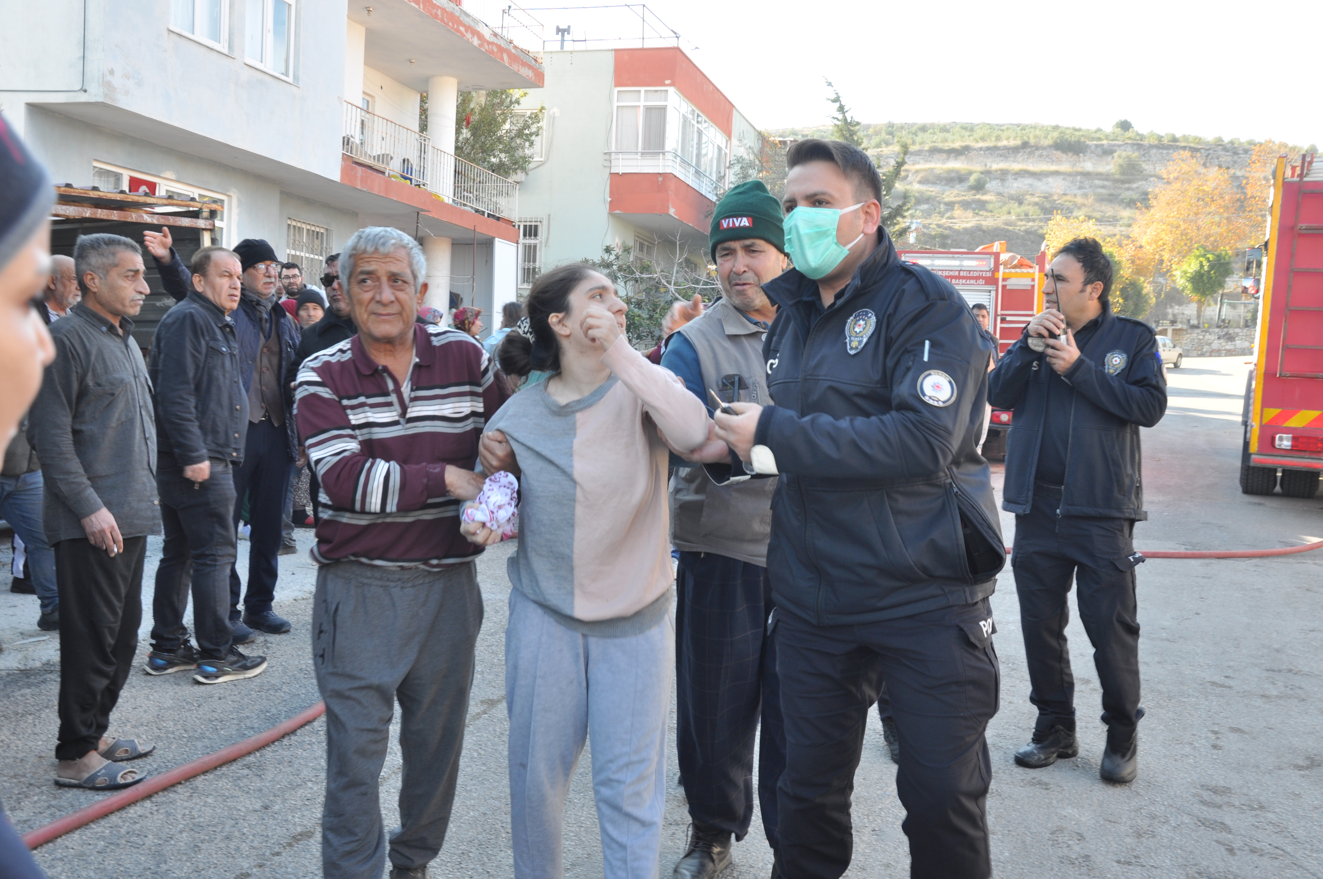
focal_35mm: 36
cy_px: 440
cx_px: 662
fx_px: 1321
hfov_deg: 53.2
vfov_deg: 36.8
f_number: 8
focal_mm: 24
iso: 200
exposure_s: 1/60
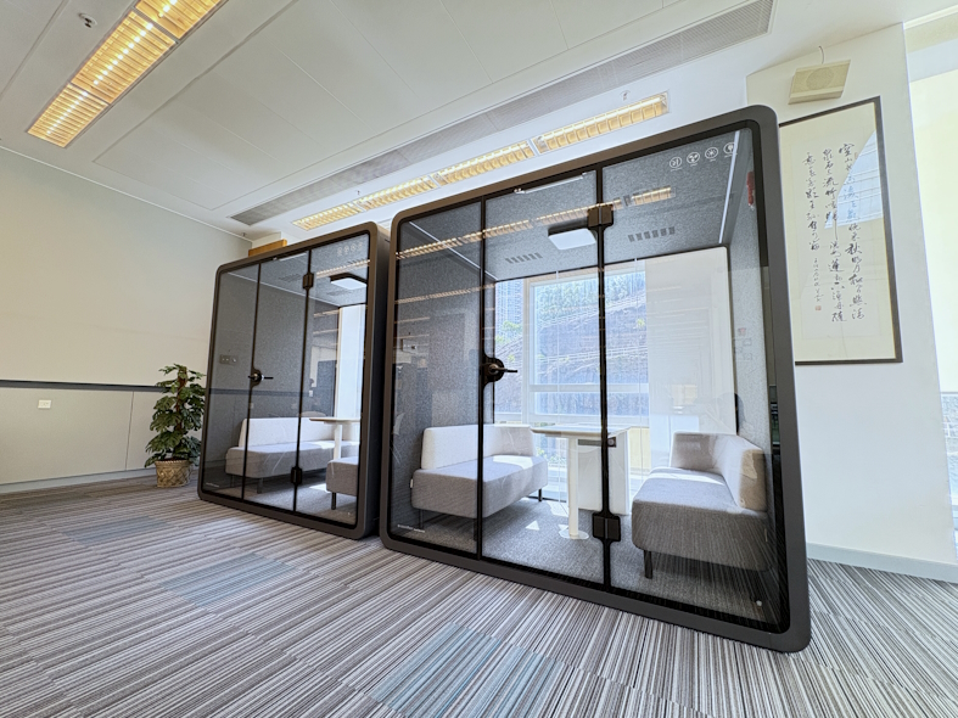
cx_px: 479
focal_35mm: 14
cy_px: 359
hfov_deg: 102.1
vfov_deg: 85.7
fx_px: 387
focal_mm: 2.22
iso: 250
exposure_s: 1/50
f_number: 2.2
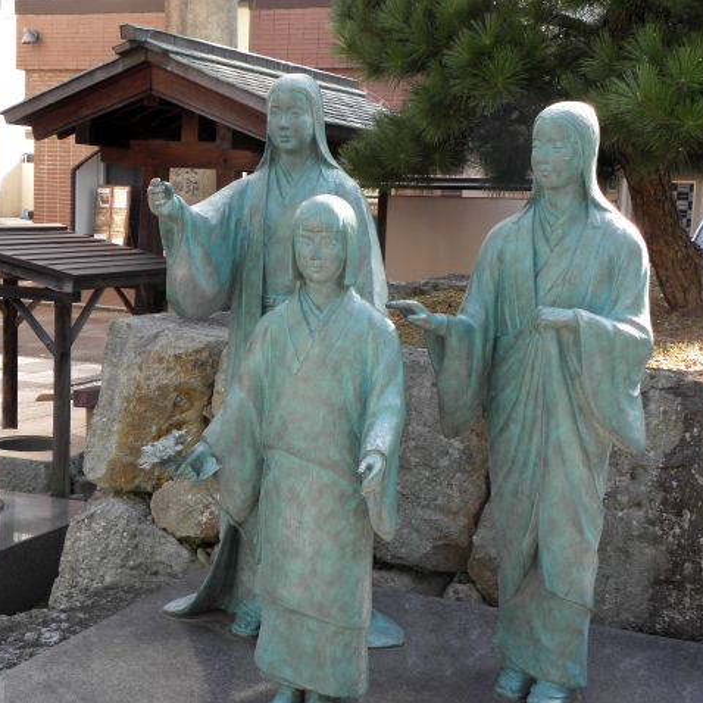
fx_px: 1333
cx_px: 246
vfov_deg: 29.6
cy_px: 352
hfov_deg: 29.4
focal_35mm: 58
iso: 64
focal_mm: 8.87
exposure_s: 1/60
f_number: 3.5
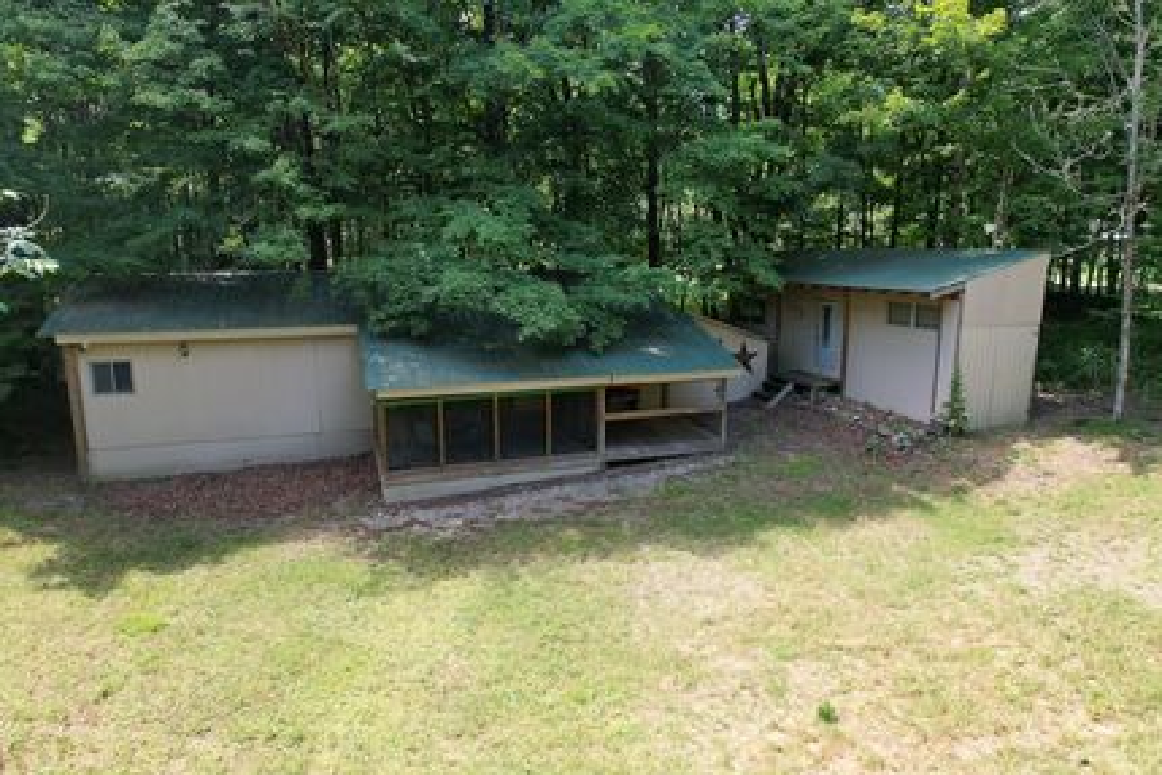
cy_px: 388
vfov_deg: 57.3
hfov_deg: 78.6
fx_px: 710
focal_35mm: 22
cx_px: 581
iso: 100
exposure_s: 1/250
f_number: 2.8
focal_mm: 8.38
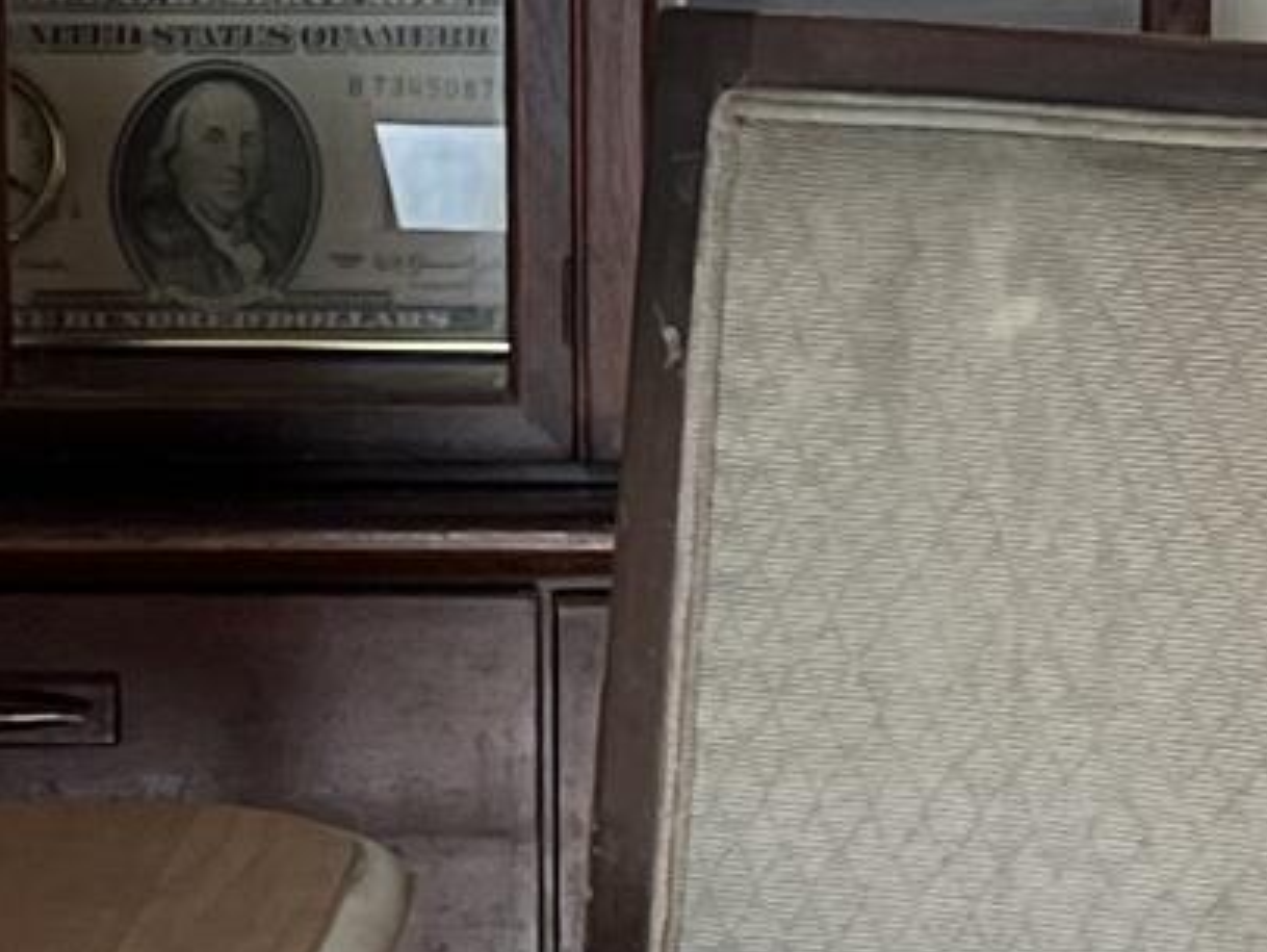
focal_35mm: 192
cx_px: 1429
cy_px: 359
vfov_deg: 7.7
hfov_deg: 10.2
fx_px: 7032
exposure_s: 1/121
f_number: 1.5
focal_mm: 5.7
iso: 125
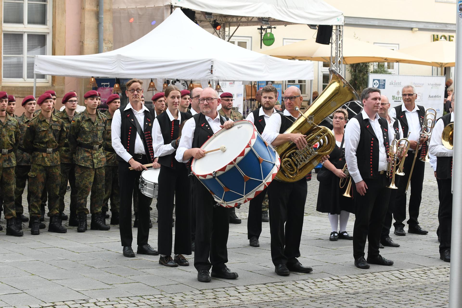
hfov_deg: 27.0
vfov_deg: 18.2
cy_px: 154
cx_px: 231
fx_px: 962
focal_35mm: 75
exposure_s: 1/160
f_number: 5
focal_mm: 50
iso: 640
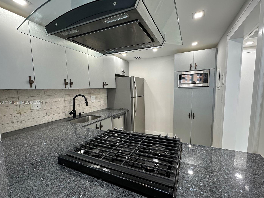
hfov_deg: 94.5
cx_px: 133
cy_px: 103
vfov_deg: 78.1
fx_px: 122
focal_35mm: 16
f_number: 2.2
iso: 160
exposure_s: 1/120
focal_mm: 2.22
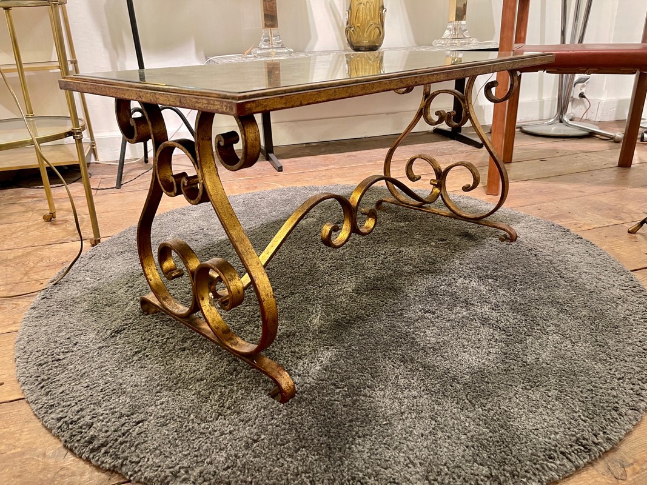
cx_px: 324
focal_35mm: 26
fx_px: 486
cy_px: 242
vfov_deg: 53.1
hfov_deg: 67.3
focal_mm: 5.1
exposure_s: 1/50
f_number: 1.6
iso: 250
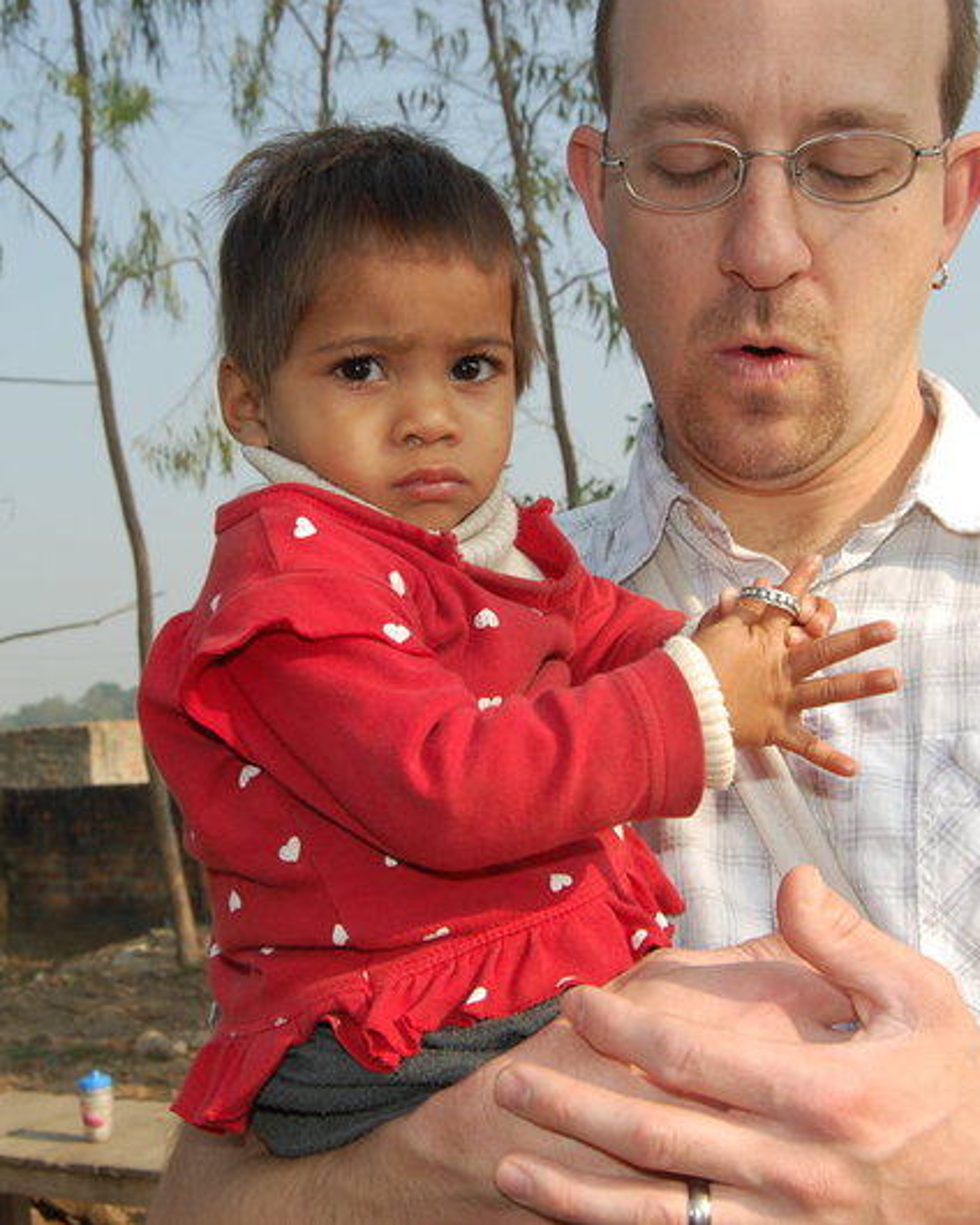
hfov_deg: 29.6
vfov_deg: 36.7
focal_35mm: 51
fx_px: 1849
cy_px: 612
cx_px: 407
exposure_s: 1/250
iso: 200
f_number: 8
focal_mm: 24
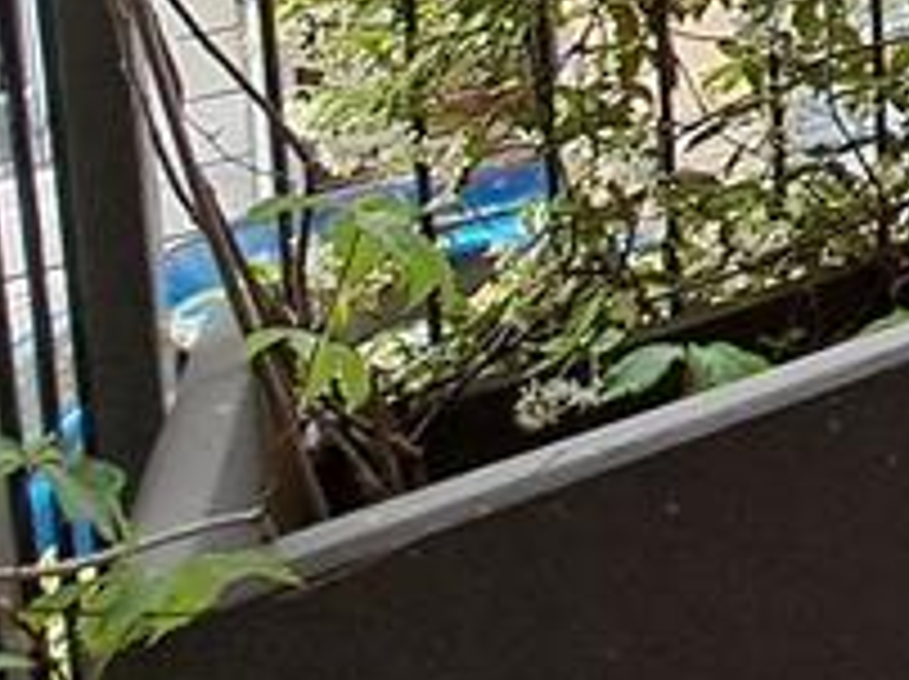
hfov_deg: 18.6
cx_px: 1832
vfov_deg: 18.8
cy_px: -414
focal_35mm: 66
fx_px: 1731
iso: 50
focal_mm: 1.13
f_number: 2.2
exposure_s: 1/165
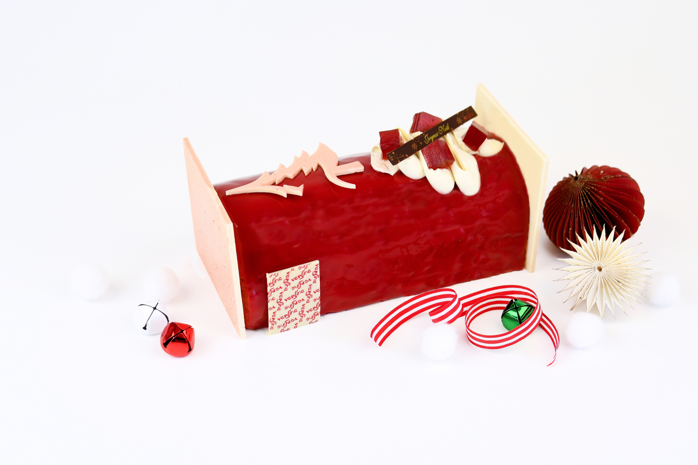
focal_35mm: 77
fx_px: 1493
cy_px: 226
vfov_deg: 17.7
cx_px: 365
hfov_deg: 26.3
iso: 250
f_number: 4.2
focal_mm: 48
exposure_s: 1/100
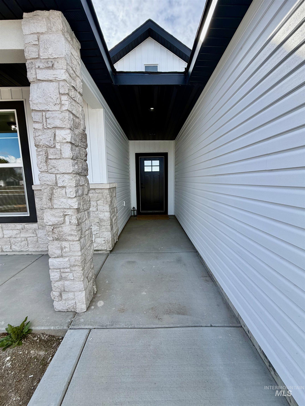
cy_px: 203
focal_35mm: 14
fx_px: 164
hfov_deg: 85.7
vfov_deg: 102.1
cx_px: 152
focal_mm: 2.22
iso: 40
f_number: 2.2
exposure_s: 1/540
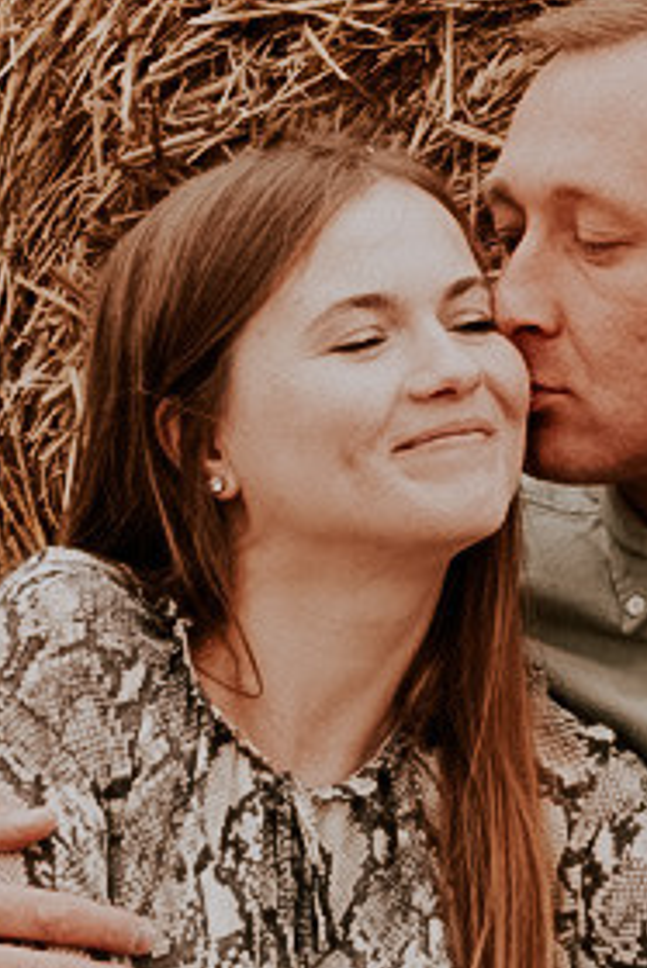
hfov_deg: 7.5
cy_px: 505
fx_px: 4866
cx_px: 945
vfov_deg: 11.4
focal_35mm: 181
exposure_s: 1/400
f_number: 3.2
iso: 100
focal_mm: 31.3
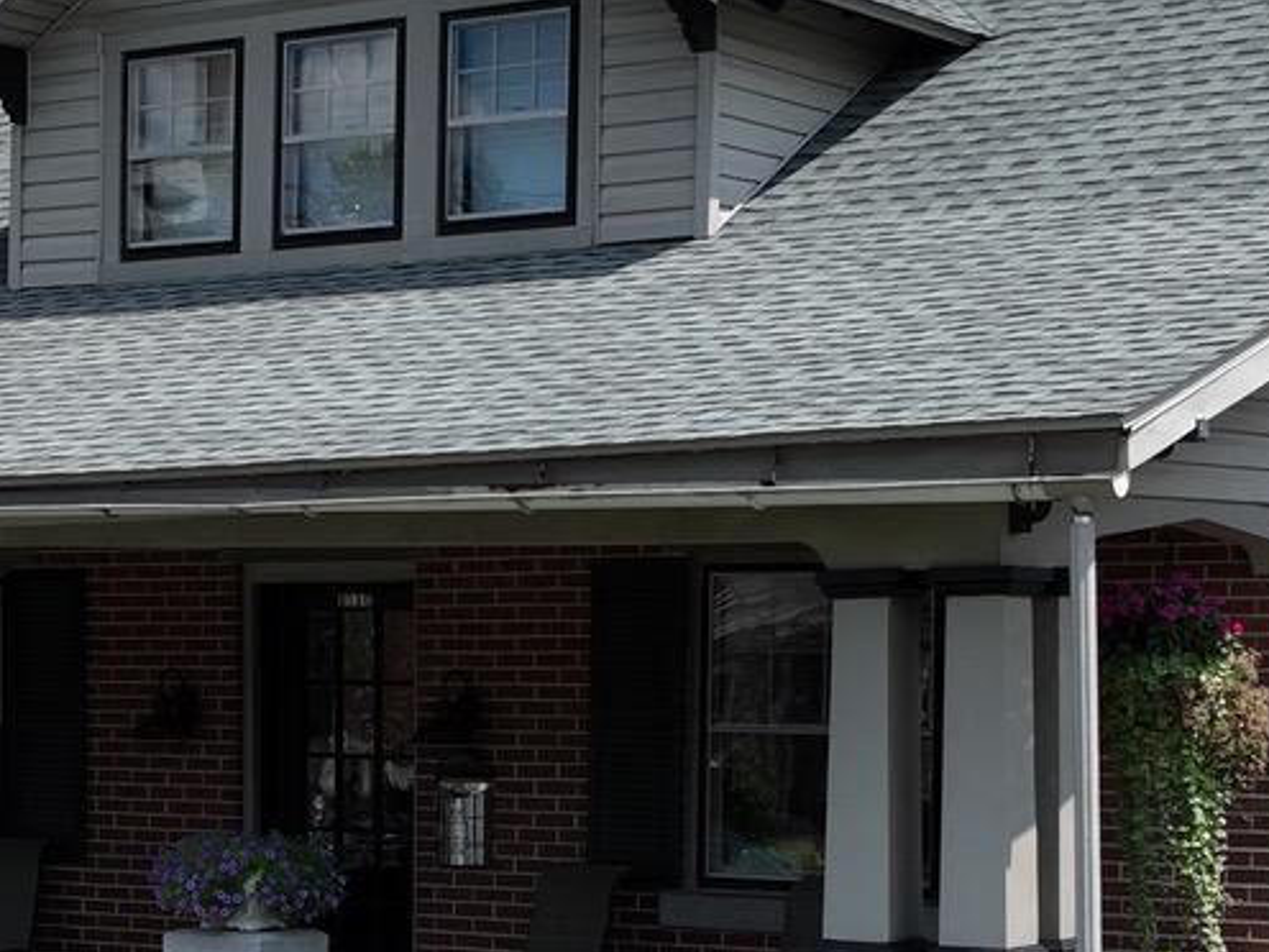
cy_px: 850
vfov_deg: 14.8
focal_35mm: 99
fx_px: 3629
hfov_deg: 19.5
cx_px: 161
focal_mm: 12.29
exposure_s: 1/2500
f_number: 2.8
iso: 110
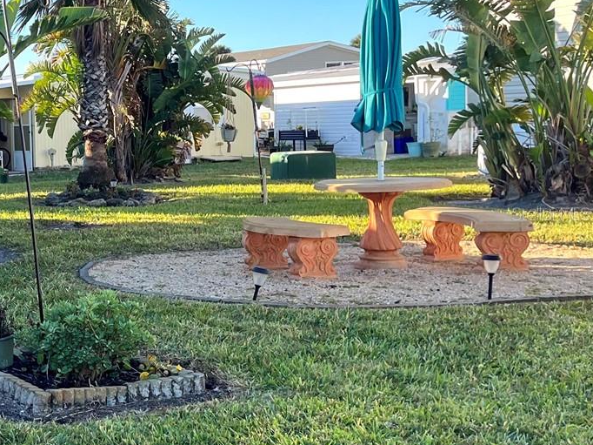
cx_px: -102
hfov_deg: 28.1
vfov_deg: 24.0
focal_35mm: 61
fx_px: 1045
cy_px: 213
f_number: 1.6
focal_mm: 5.1
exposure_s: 1/1339
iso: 50
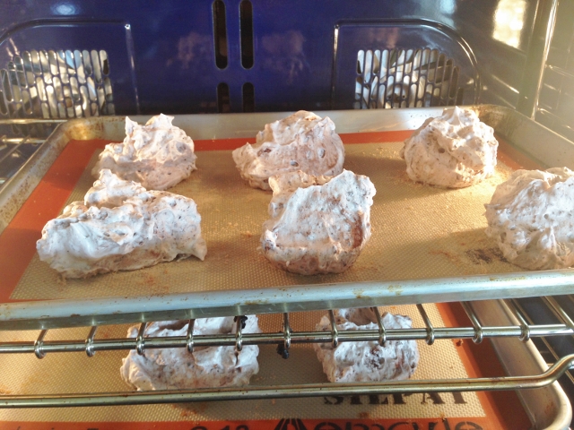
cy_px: 215
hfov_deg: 55.4
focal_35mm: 33
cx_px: 287
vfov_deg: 42.9
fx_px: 547
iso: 50
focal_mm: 4.12
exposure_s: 1/20
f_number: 2.4
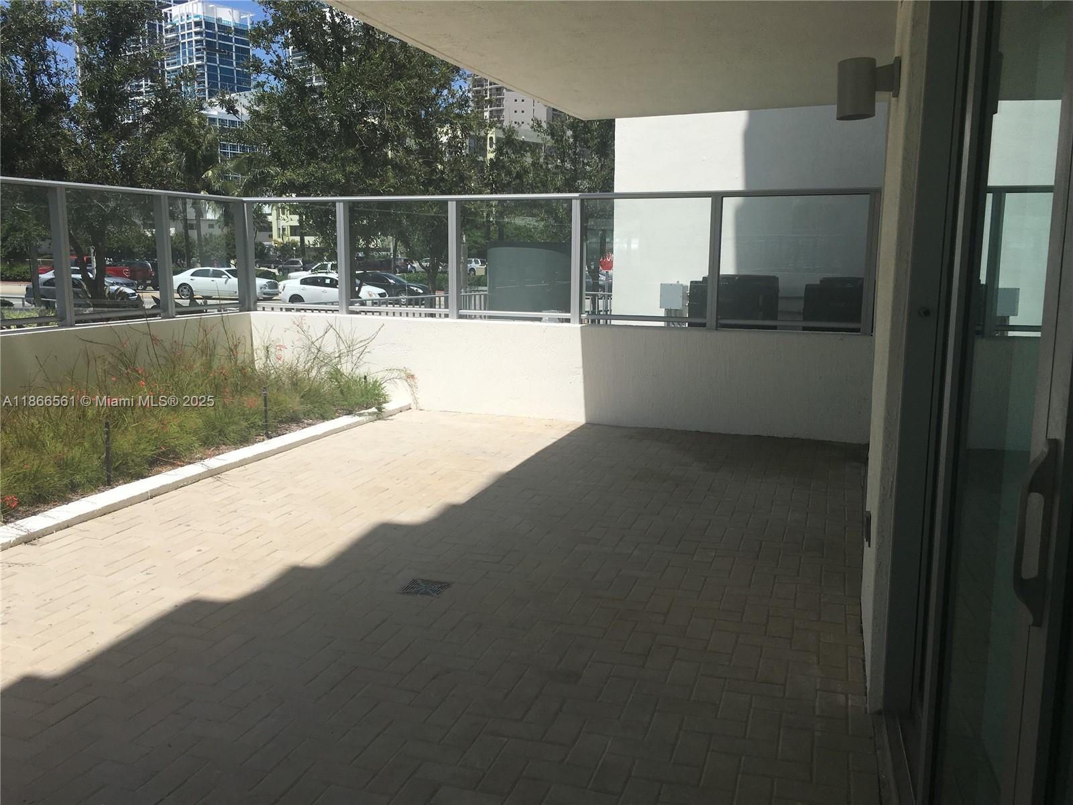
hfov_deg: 61.7
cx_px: 536
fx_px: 899
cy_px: 402
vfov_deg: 48.2
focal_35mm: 29
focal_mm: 4.15
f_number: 2.2
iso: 25
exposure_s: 1/2959
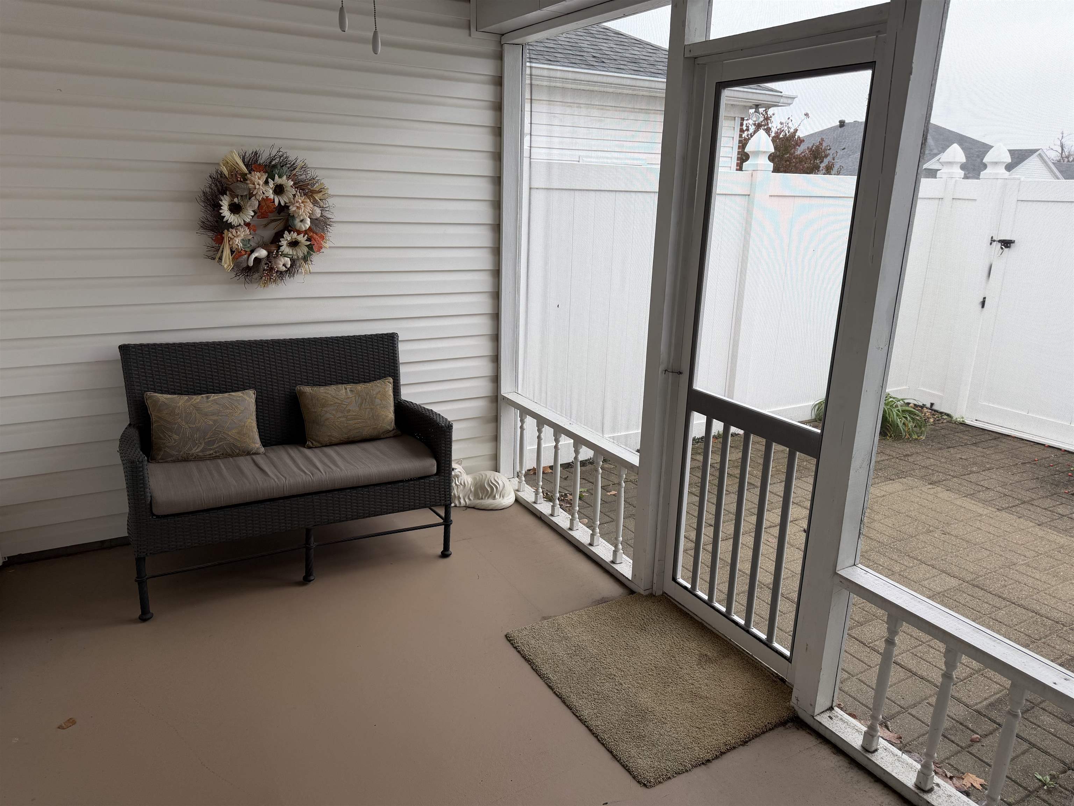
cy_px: 403
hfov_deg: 71.6
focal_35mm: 24
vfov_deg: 56.8
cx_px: 537
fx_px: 745
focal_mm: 6.76
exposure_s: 1/138
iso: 80
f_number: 1.78
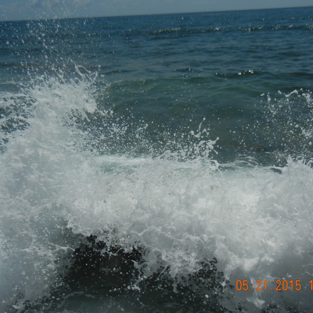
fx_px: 368
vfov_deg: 46.0
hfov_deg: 46.0
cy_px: 159
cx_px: 154
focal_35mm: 36
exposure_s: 1/1736
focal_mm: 5.4
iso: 160
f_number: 7
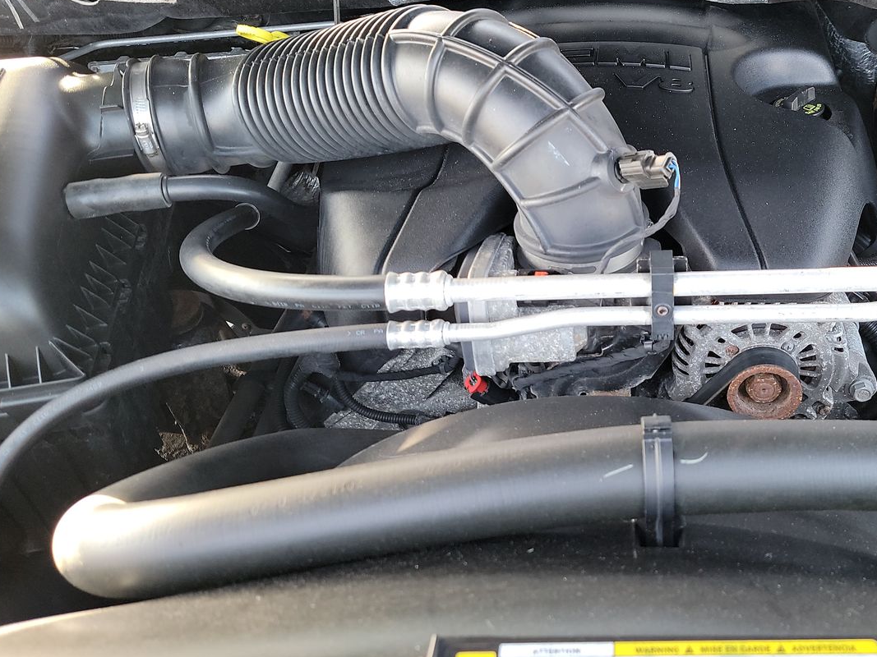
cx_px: 620
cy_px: 259
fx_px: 912
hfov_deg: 50.0
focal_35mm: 36
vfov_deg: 39.5
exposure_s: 1/59
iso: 242
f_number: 1.8
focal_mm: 6.7
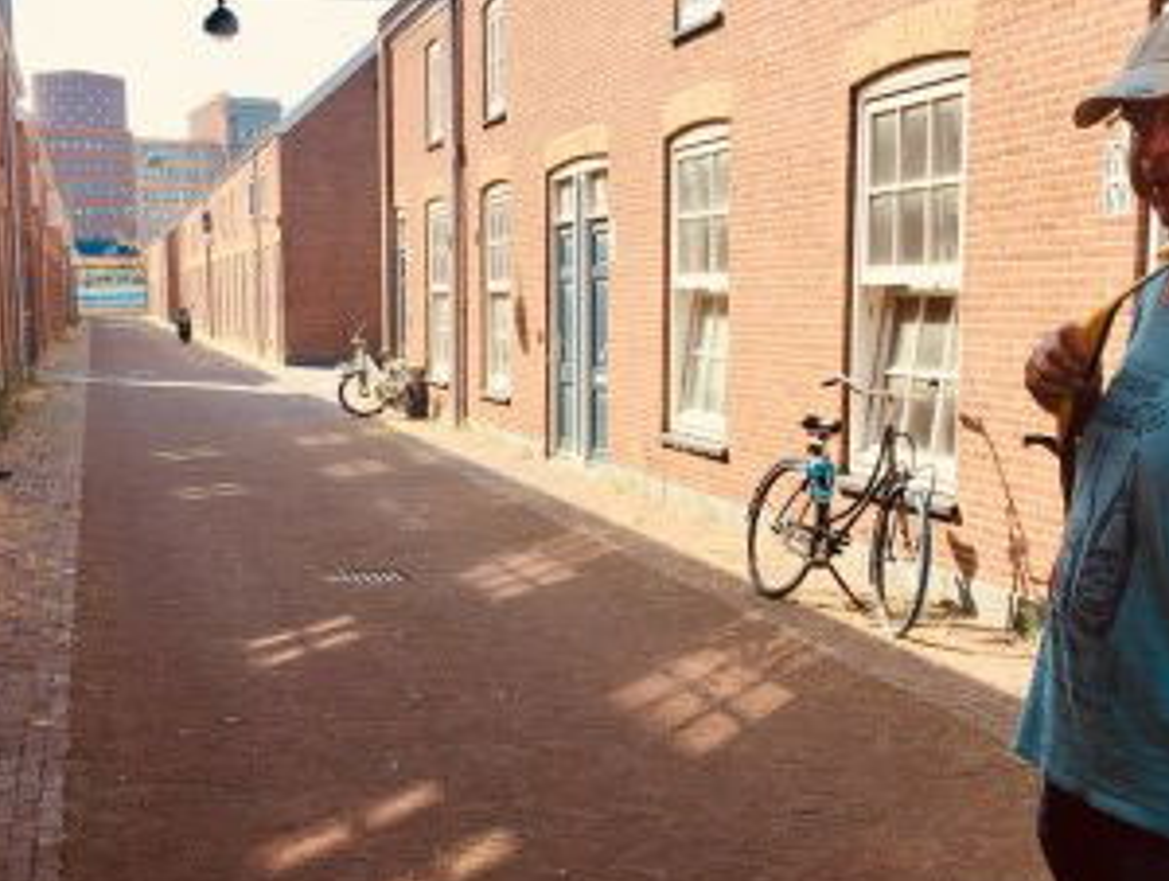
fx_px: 1218
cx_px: 625
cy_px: 481
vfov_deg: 39.7
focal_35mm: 36
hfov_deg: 51.2
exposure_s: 1/699
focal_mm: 4.15
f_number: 2.2
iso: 25
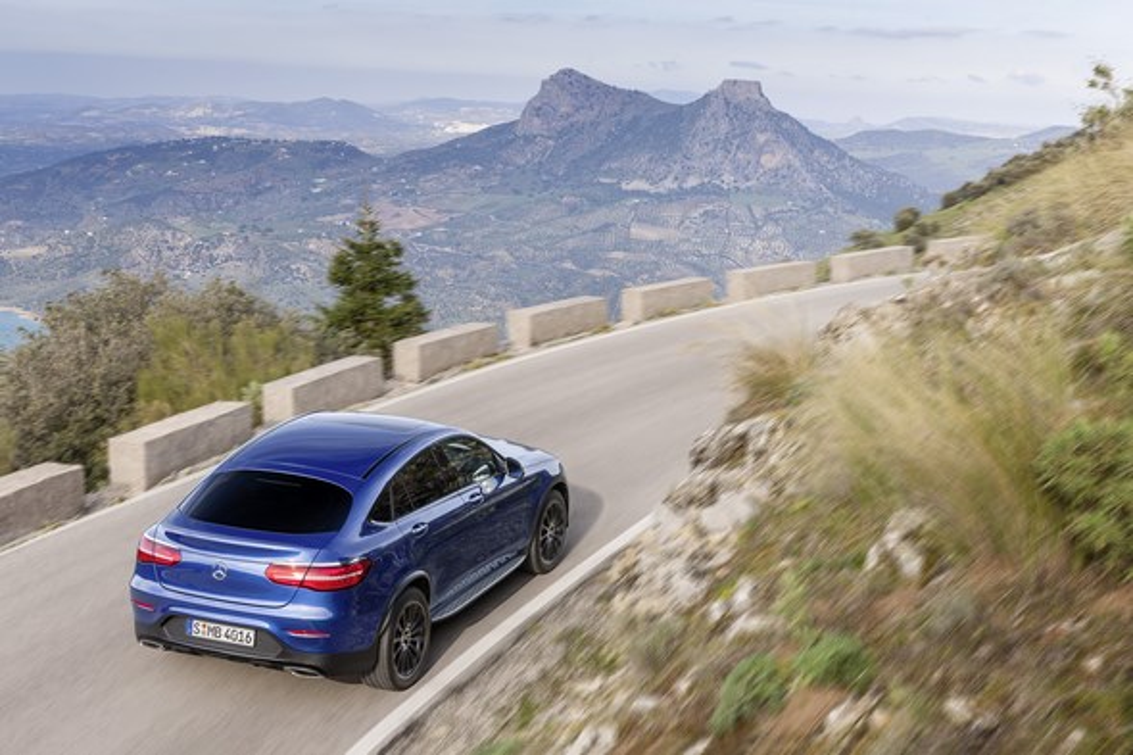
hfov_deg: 35.6
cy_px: 378
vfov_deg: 24.2
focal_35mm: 56
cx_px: 566
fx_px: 1762
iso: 100
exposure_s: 1/10
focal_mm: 56
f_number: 16
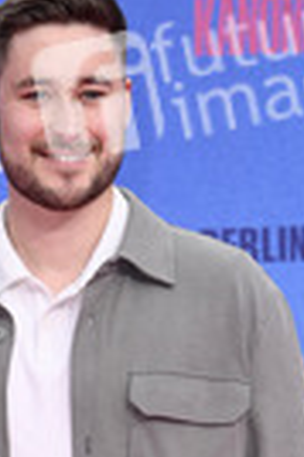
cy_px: 593
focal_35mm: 334
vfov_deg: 6.1
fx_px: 4241
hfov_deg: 4.1
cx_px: -102
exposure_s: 1/250
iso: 250
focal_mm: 112
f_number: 6.3
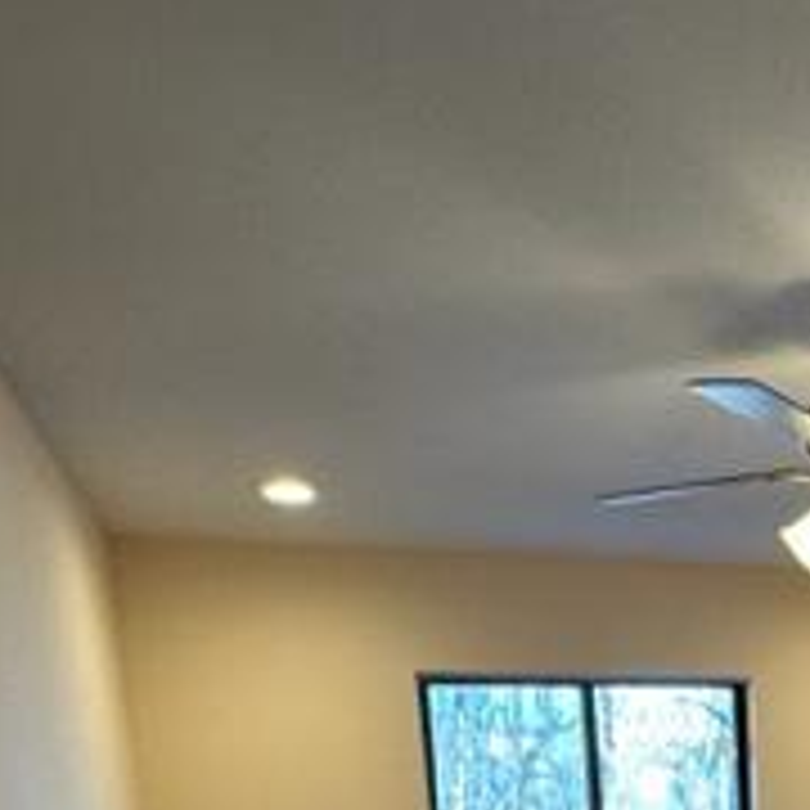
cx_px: 774
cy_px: 1066
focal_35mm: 44
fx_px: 1165
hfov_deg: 35.4
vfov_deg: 30.1
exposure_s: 1/120
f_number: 2.2
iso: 125
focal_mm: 2.22
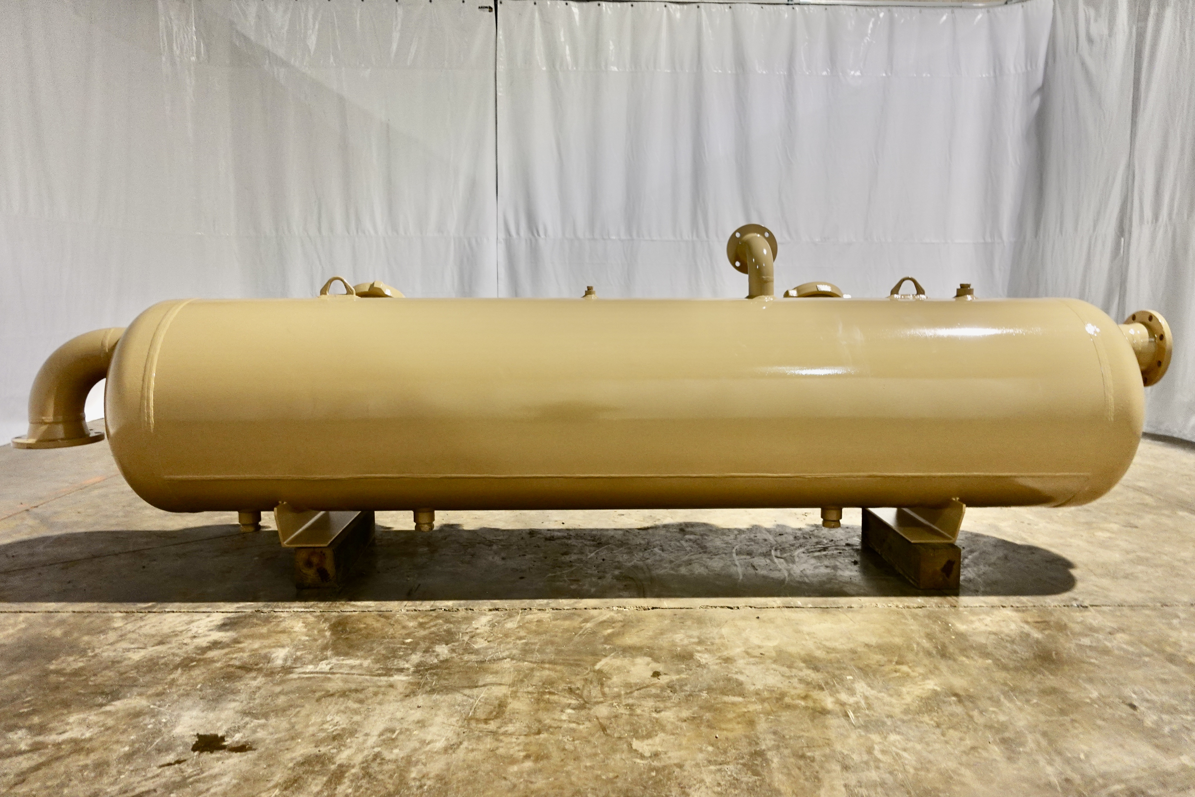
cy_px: 398
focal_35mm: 24
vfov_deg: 53.1
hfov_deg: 73.7
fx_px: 797
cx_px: 598
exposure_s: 1/30
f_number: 1.8
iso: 320
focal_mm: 9.4
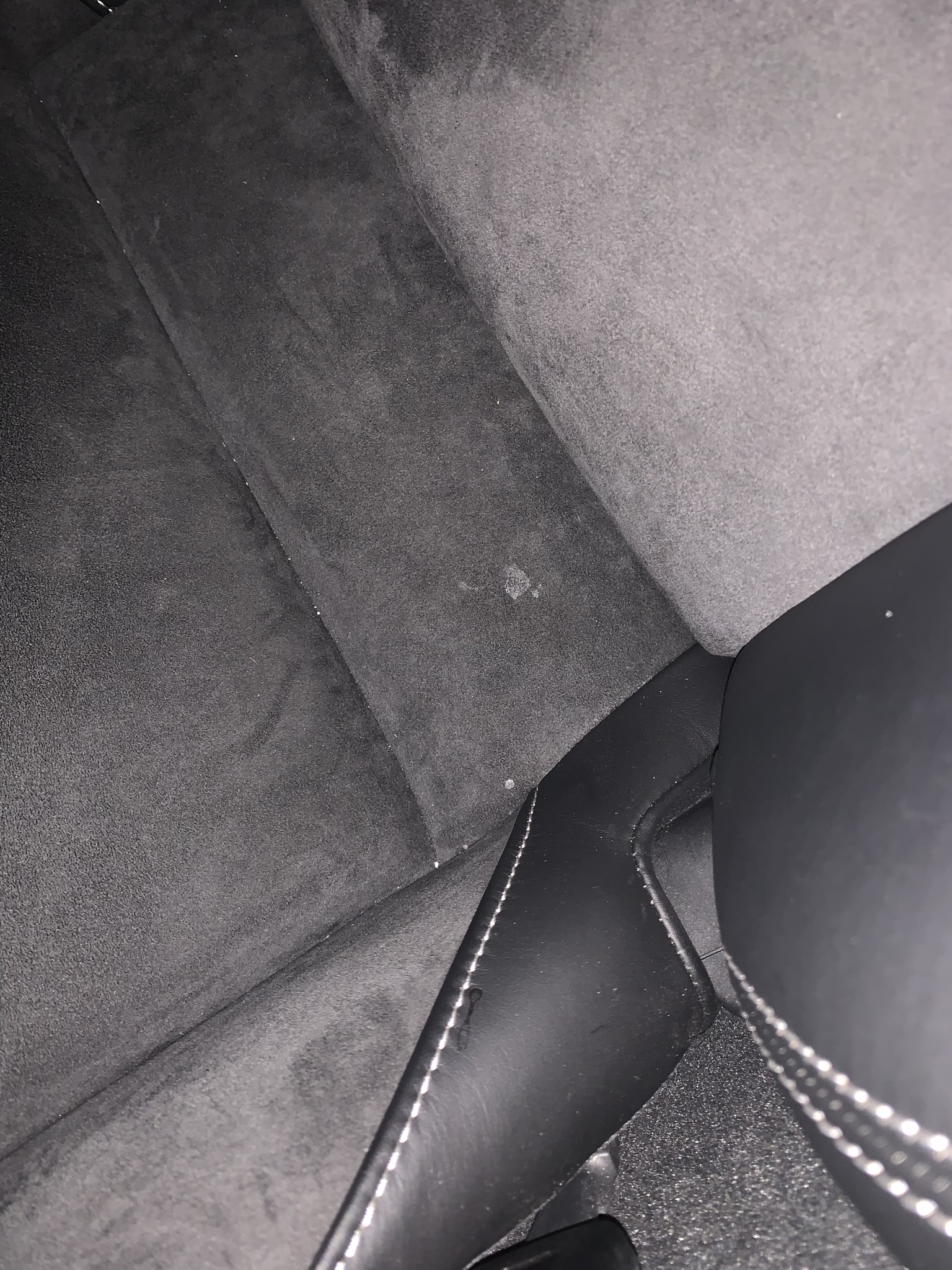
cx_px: 476
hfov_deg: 53.1
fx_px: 953
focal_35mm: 26
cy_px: 635
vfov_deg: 67.3
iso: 50
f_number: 1.8
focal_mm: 4.25
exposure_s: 1/16
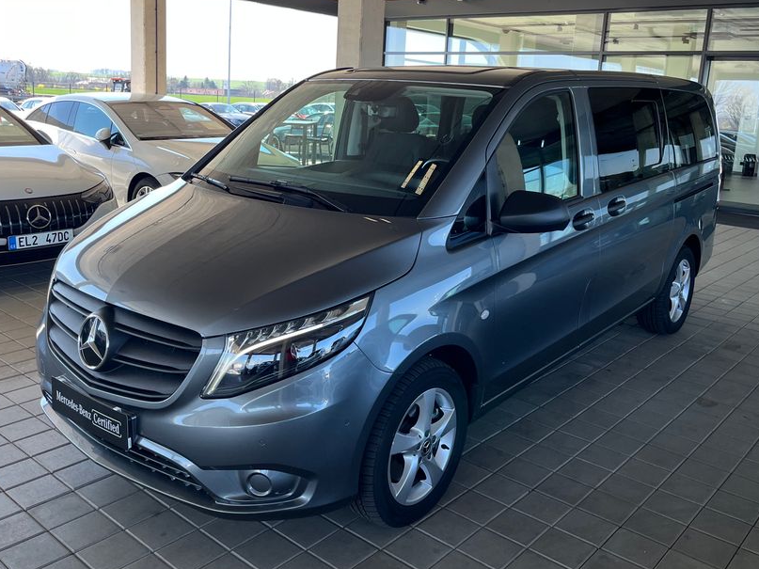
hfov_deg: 55.4
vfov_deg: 42.8
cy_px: 232
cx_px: 381
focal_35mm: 33
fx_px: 723
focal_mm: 5.1
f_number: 1.6
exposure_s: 1/394
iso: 64
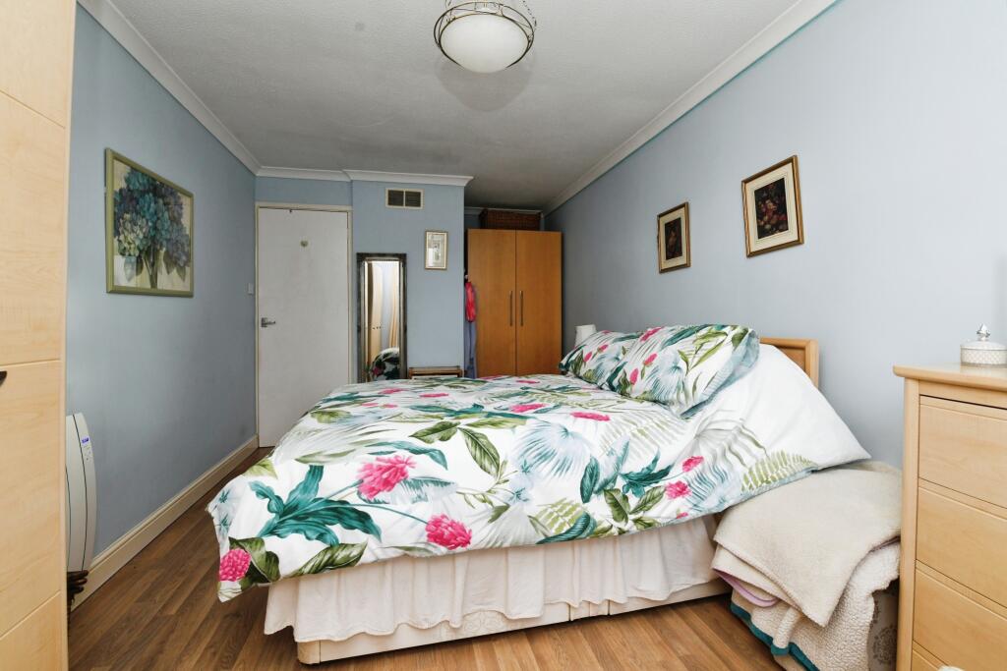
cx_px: 504
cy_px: 336
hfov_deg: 96.7
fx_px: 448
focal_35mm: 16
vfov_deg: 73.8
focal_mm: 16
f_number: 8
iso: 800
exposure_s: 1/60
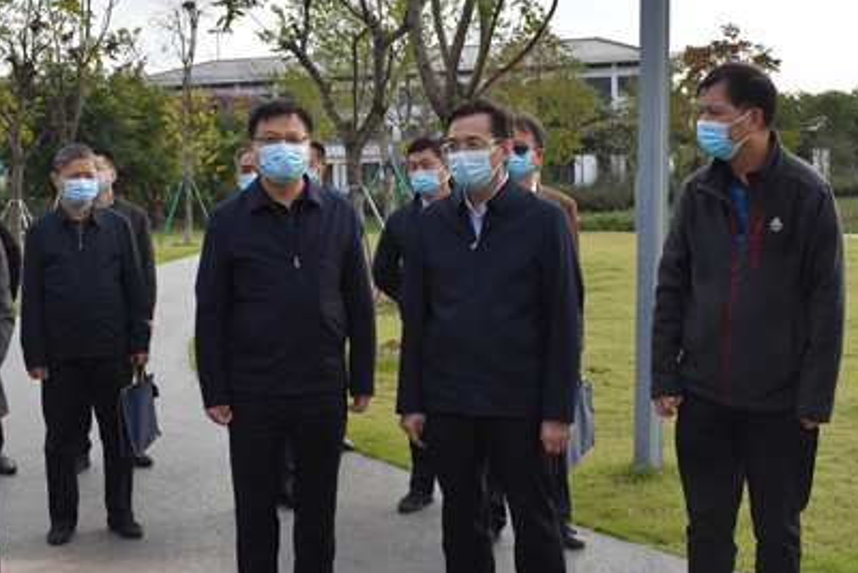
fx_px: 1287
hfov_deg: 36.9
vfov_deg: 25.1
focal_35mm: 54
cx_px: 448
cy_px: 251
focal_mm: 24
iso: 200
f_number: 8
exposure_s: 1/250
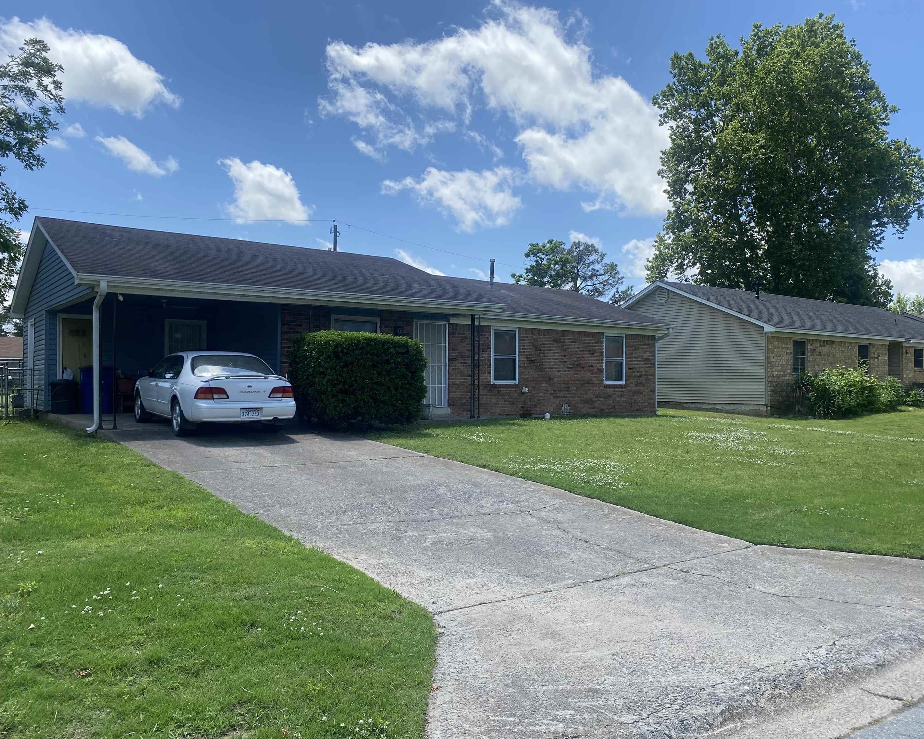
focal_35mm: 28
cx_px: 503
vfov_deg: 51.5
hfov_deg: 62.1
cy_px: 372
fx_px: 766
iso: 32
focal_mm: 4.25
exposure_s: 1/2625
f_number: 1.8
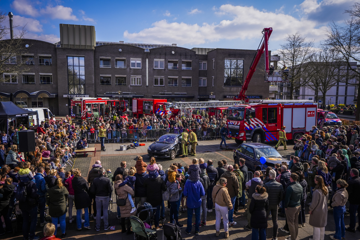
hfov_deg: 61.9
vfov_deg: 43.6
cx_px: 180
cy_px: 120
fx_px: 300
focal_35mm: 30
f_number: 2.8
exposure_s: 1/4000
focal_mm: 30
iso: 200
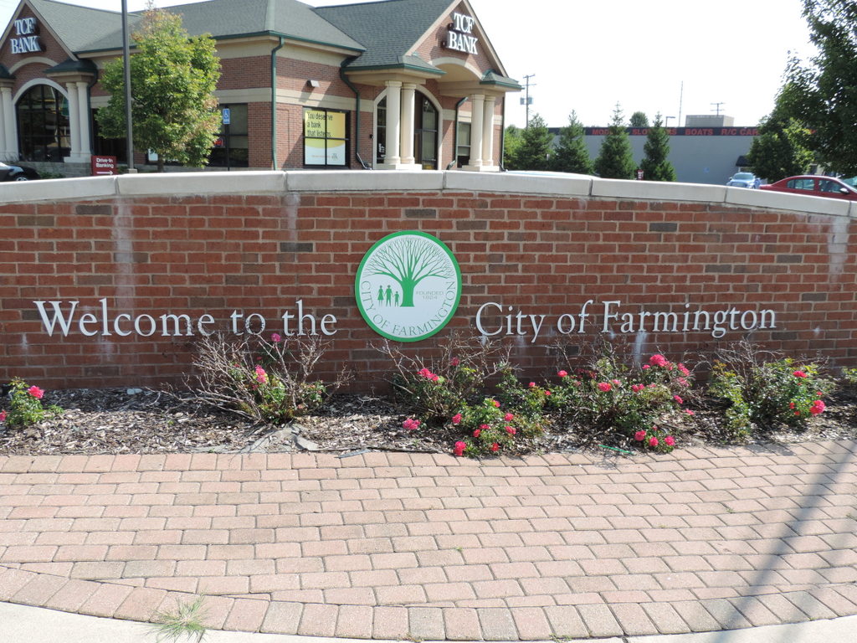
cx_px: 428
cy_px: 322
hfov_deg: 55.4
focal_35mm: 33
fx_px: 817
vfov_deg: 42.9
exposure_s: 1/400
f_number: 3.2
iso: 80
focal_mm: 5.8
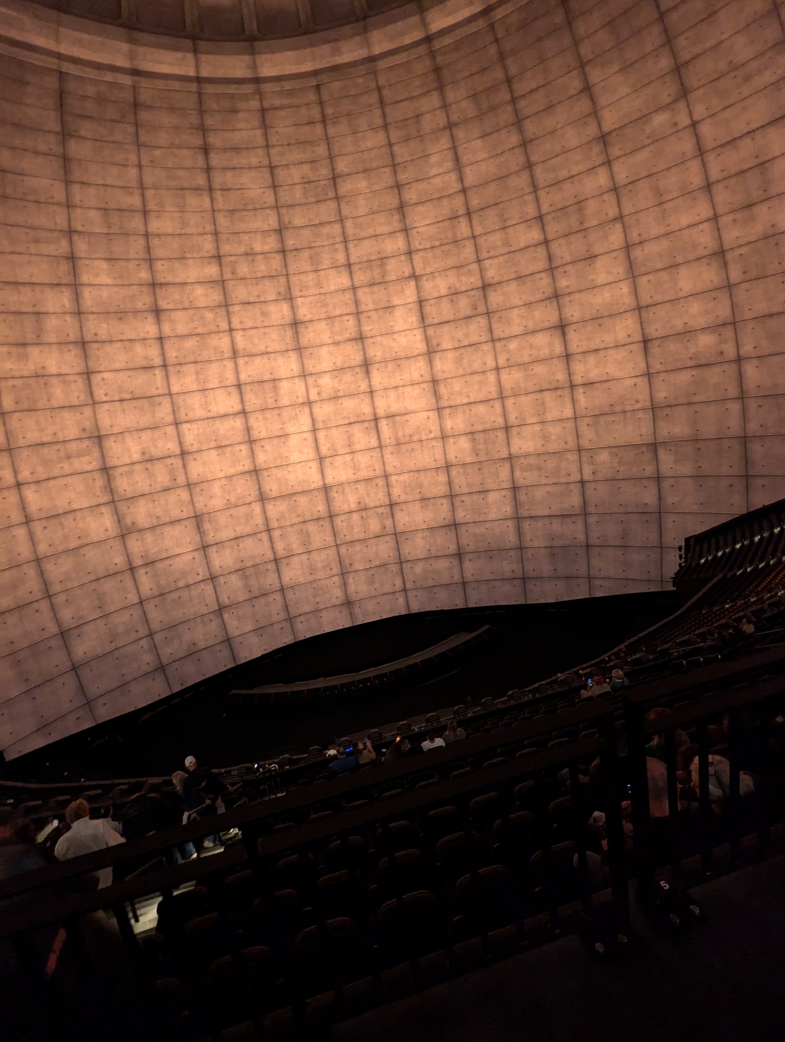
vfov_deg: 94.4
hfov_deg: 78.2
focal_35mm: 16
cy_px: 521
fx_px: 483
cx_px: 392
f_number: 2.2
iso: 417
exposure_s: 1/24
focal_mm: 2.35
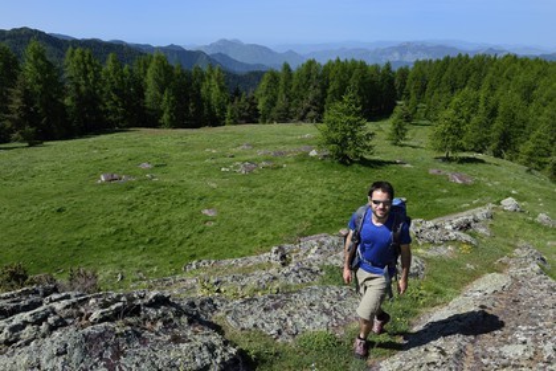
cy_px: 186
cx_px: 278
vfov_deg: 53.1
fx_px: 371
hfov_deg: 73.7
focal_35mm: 24
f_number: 11
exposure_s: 1/250
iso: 200
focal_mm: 24
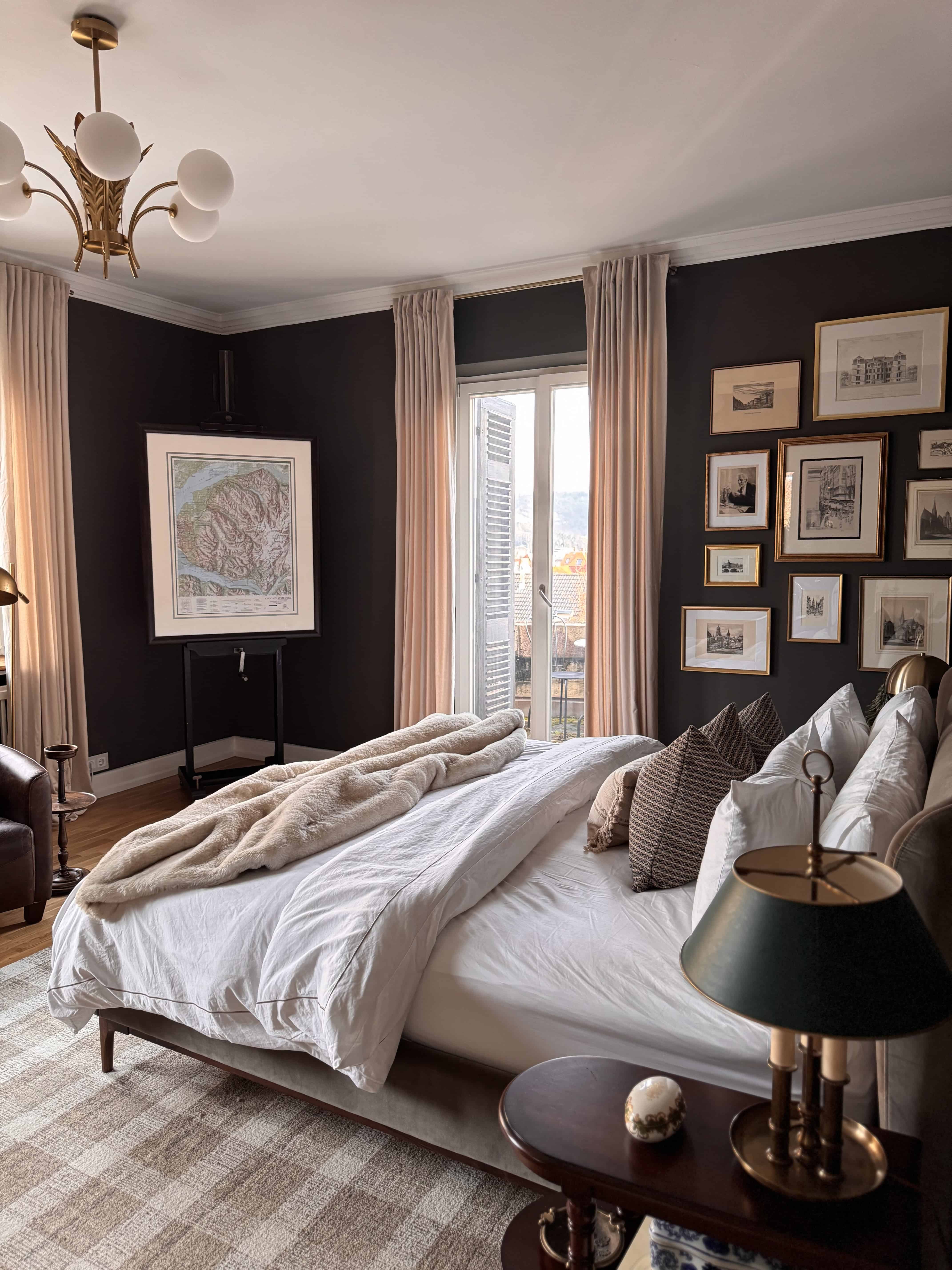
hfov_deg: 56.8
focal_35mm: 24
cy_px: 635
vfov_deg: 71.6
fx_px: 880
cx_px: 476
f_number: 1.8
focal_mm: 6.8
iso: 400
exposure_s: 1/60
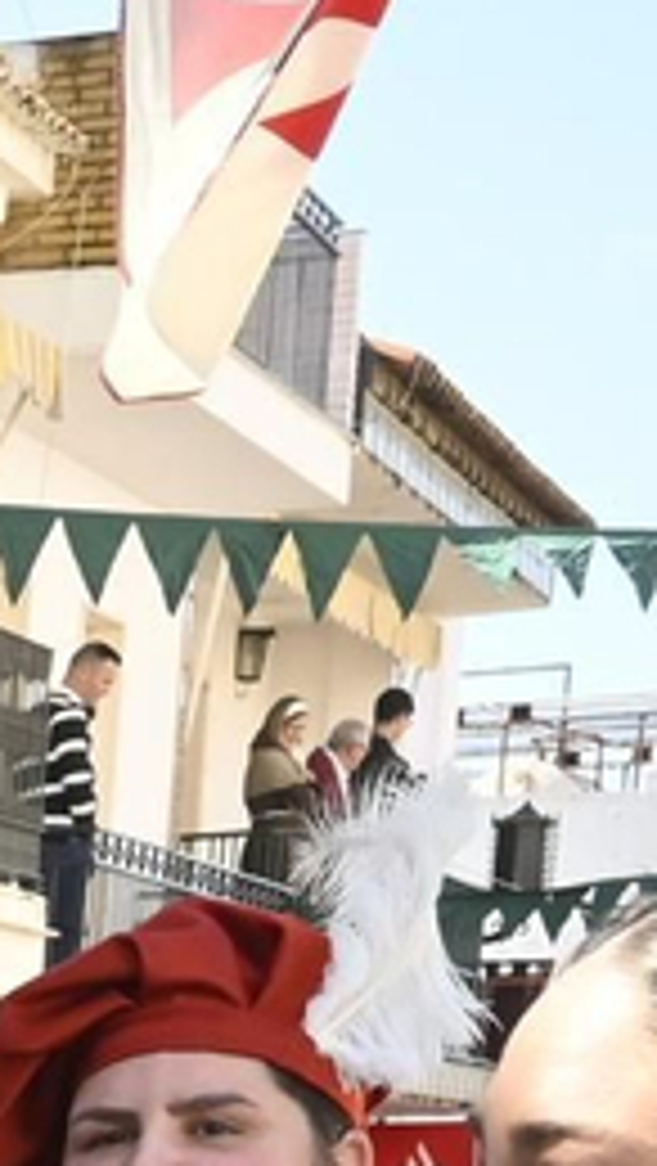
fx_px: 4793
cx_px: -1966
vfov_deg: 12.3
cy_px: 2300
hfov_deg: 6.4
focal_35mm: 155
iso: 400
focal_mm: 16
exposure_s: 1/400
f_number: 6.3
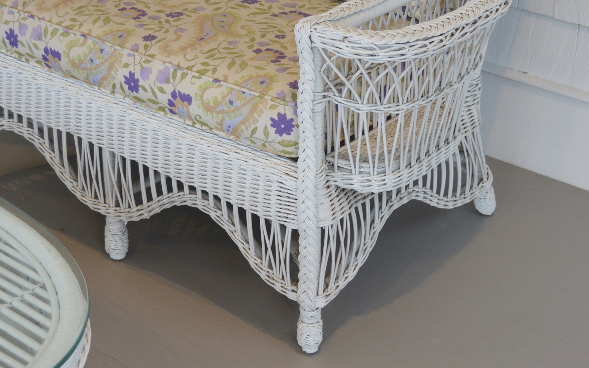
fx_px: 1140
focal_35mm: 71
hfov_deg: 28.9
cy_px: 154
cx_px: 333
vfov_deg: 18.3
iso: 400
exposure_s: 1/60
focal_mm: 32
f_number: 4.5
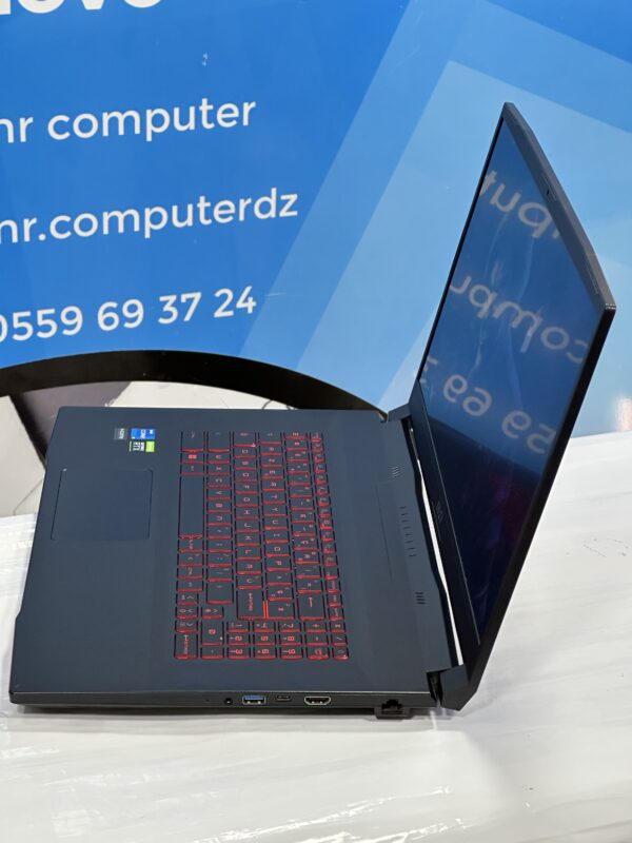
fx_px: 1874
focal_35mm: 77
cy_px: 422
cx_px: 316
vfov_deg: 25.3
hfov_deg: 19.1
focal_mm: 9
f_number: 2.8
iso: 320
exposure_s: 1/100
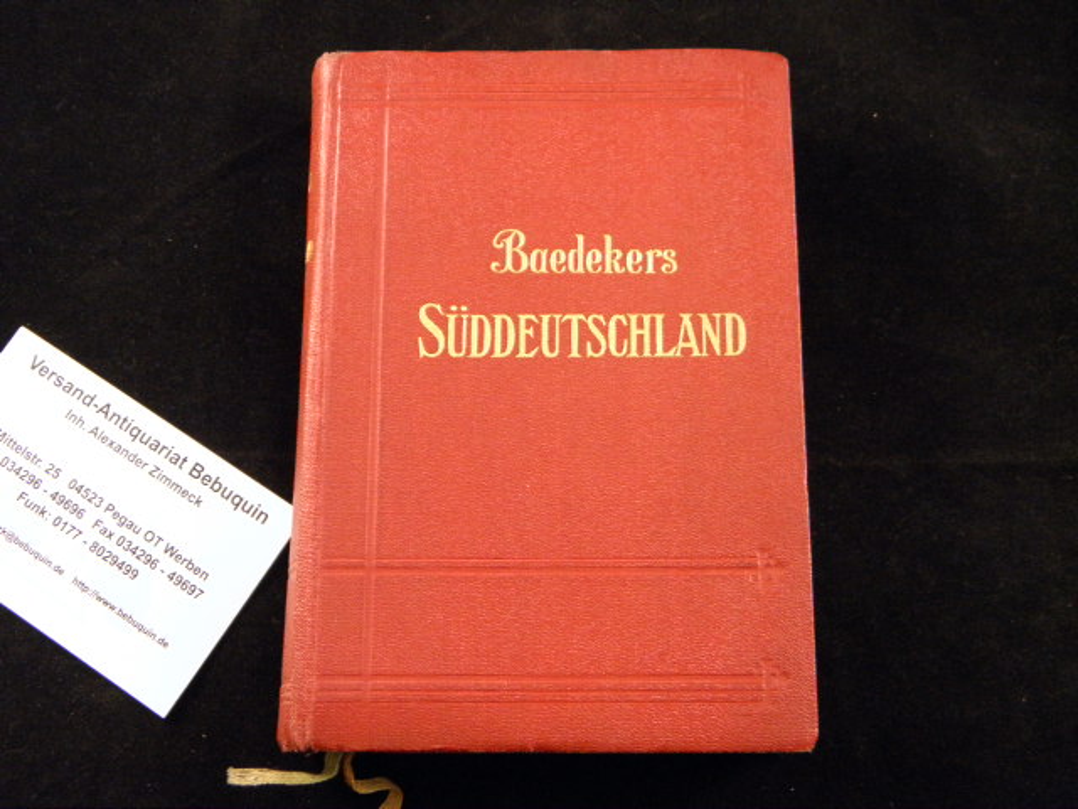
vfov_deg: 30.9
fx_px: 1464
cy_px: 404
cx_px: 539
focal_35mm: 47
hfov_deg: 40.4
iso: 400
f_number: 3.9
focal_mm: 8.6
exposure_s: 1/40
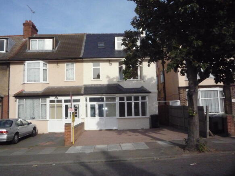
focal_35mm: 30
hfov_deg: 60.0
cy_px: 88
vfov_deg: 46.8
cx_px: 118
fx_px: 204
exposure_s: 1/1600
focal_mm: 5.2
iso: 800
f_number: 8
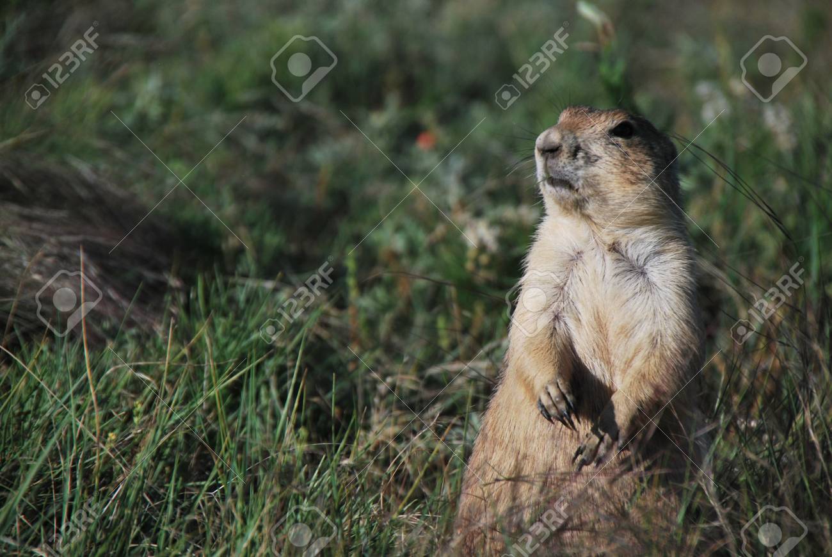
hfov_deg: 5.1
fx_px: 9370
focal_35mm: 405
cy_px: 278
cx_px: 416
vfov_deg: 3.4
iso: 320
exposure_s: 1/500
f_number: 6.3
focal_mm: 270
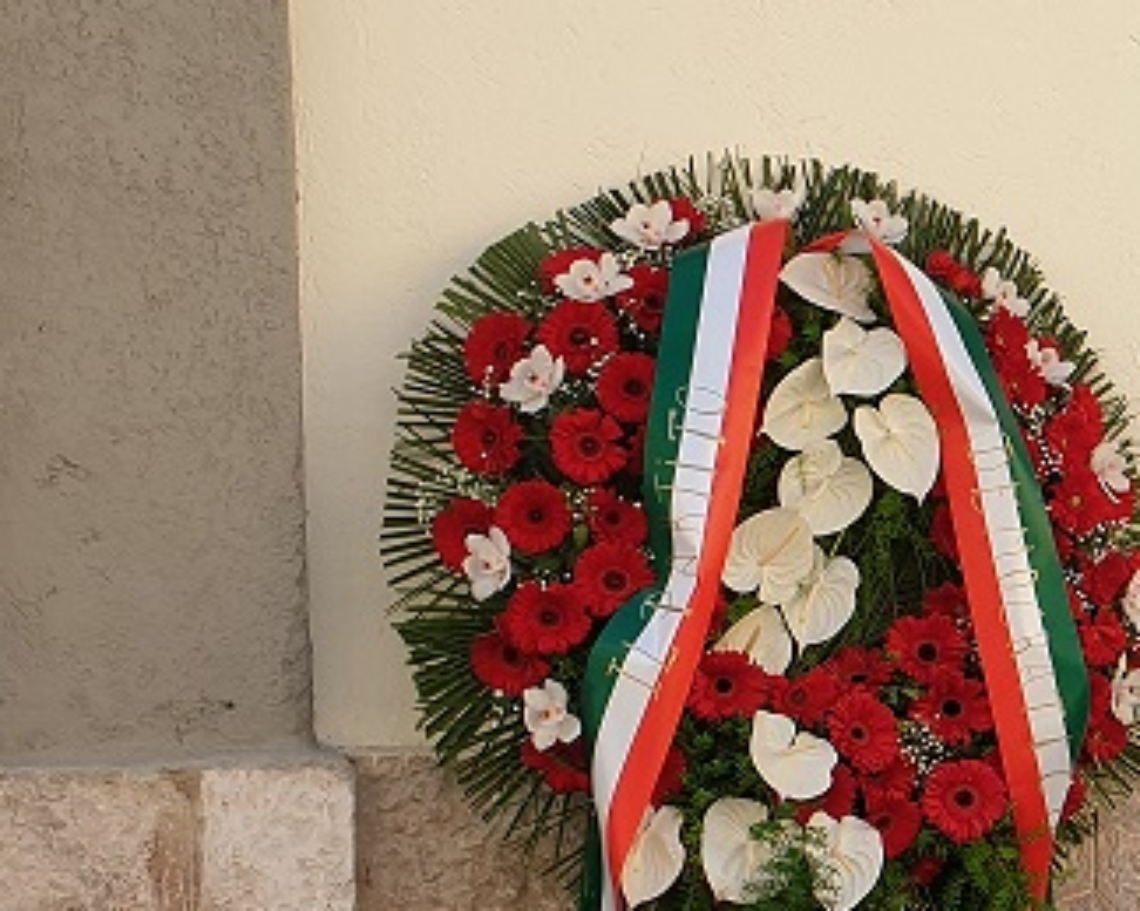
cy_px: 795
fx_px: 2665
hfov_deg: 20.5
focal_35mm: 79
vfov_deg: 19.1
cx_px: 1738
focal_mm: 4.3
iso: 50
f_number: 2.4
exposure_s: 1/401
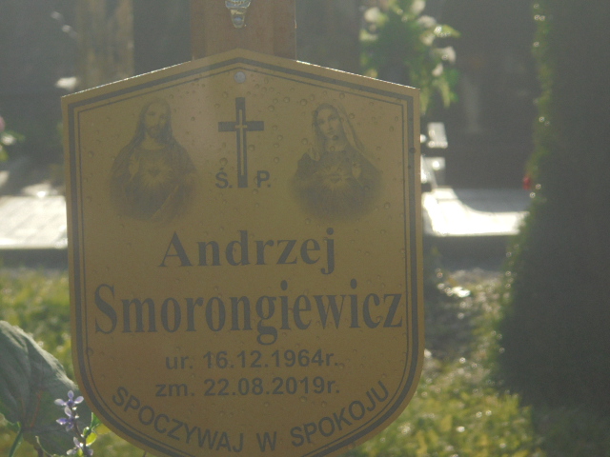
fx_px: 2749
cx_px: 305
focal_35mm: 156
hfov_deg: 12.7
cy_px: 228
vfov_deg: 9.5
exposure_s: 1/500
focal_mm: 27.6
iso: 100
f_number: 6.5
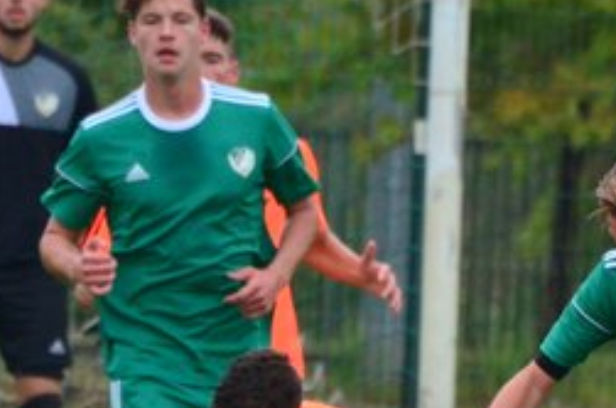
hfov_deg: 1.4
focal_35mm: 1433
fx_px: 24458
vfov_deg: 1.0
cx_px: 454
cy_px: 388
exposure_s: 1/640
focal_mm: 300
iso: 2000
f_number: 7.1
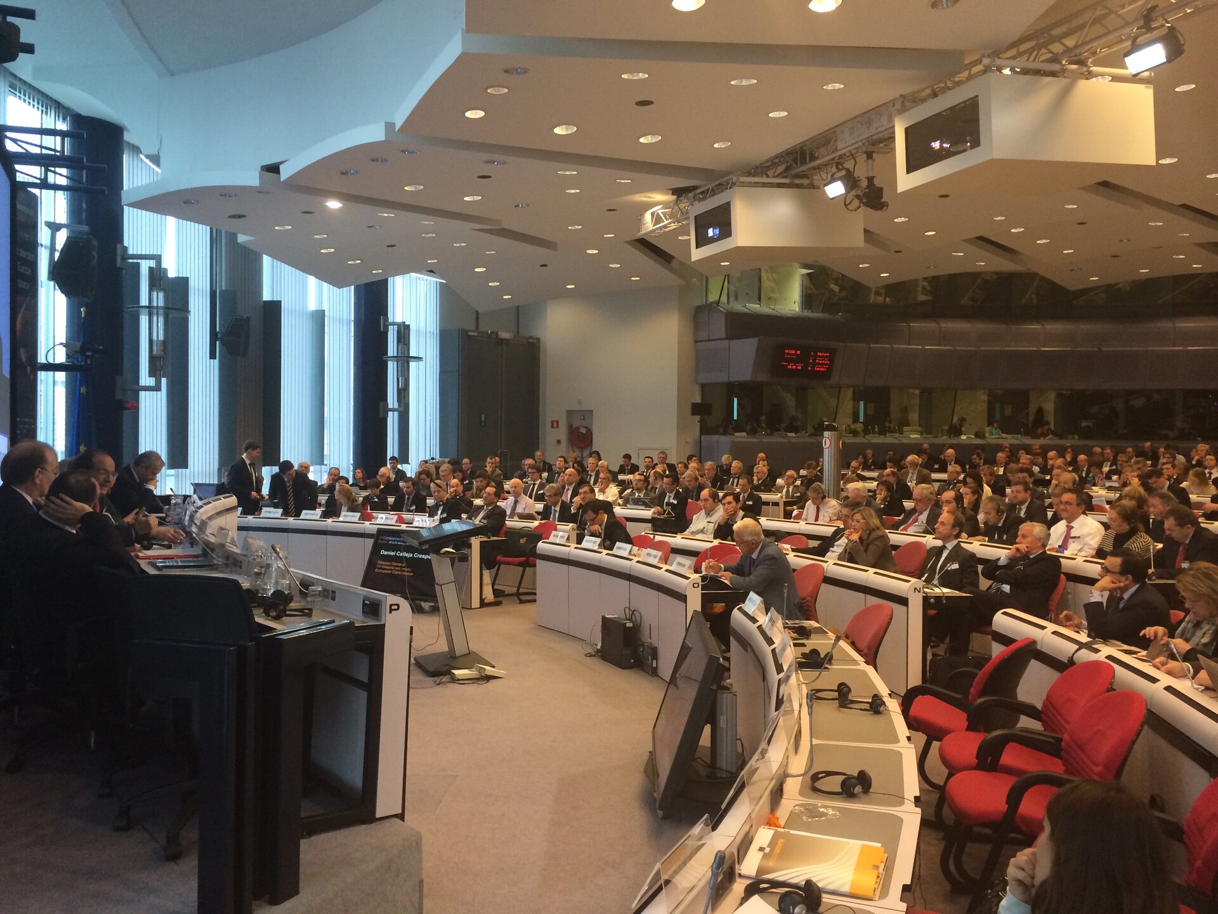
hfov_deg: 60.0
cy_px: 457
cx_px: 609
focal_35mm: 30
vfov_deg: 46.8
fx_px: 1056
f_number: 2.2
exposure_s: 1/30
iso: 64
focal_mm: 4.12
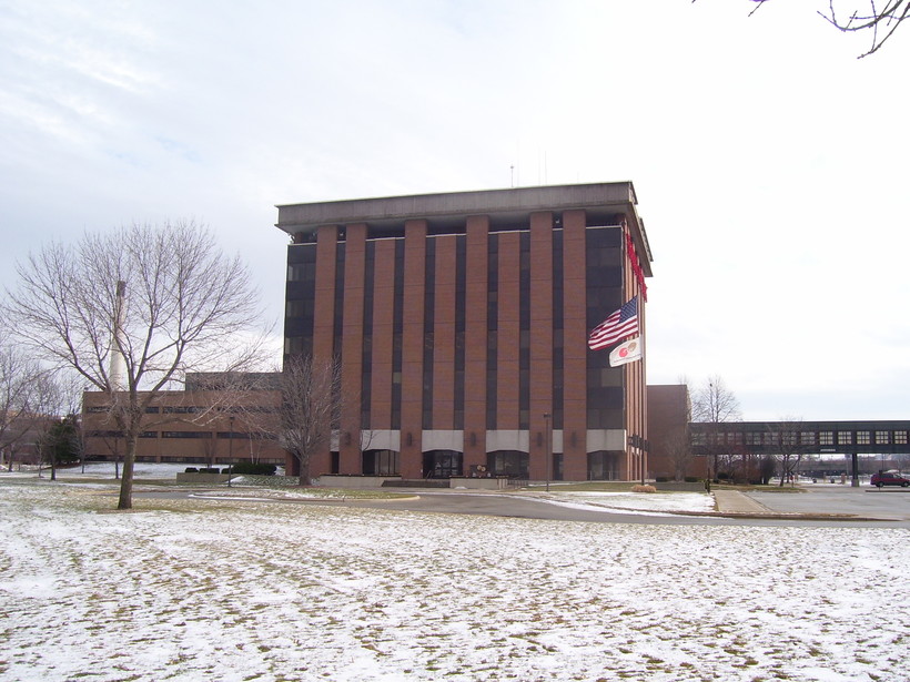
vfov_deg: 41.8
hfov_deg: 54.0
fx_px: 894
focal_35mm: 34
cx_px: 455
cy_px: 341
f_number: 4.8
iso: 80
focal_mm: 5.6
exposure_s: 1/250
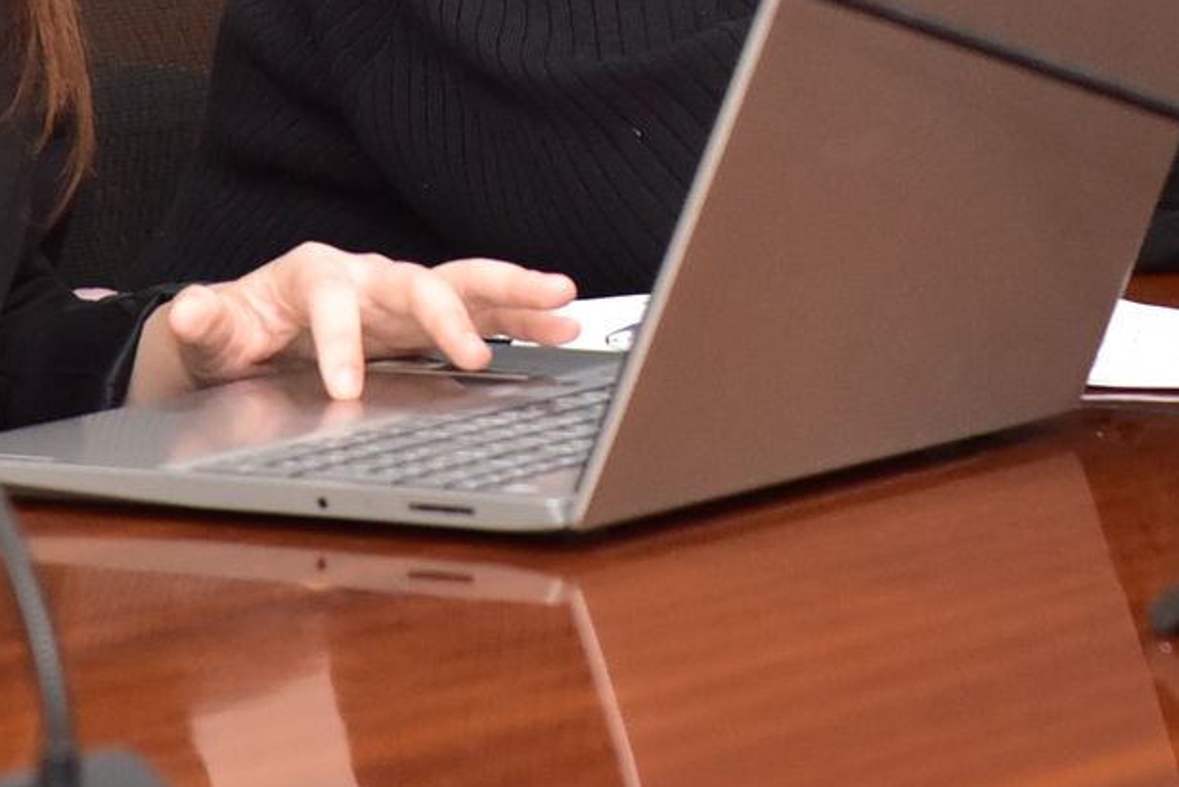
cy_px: -460
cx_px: 1083
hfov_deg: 4.2
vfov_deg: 2.8
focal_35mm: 487
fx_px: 15952
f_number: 5
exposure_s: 1/125
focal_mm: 120
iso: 2000
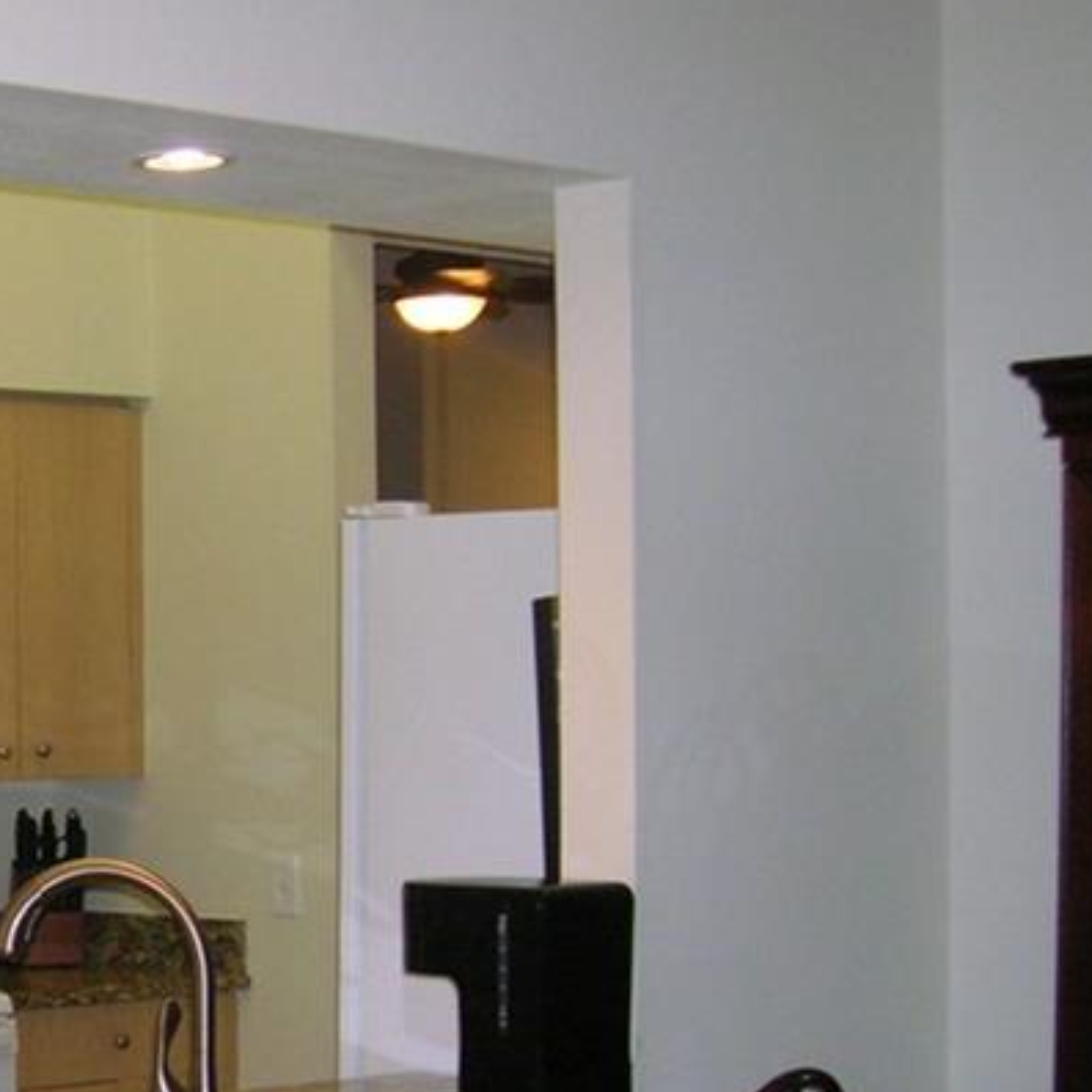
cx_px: -102
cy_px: 895
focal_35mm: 82
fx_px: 2927
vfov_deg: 20.9
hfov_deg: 20.2
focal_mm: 6
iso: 138
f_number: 2.9
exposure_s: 1/60.1
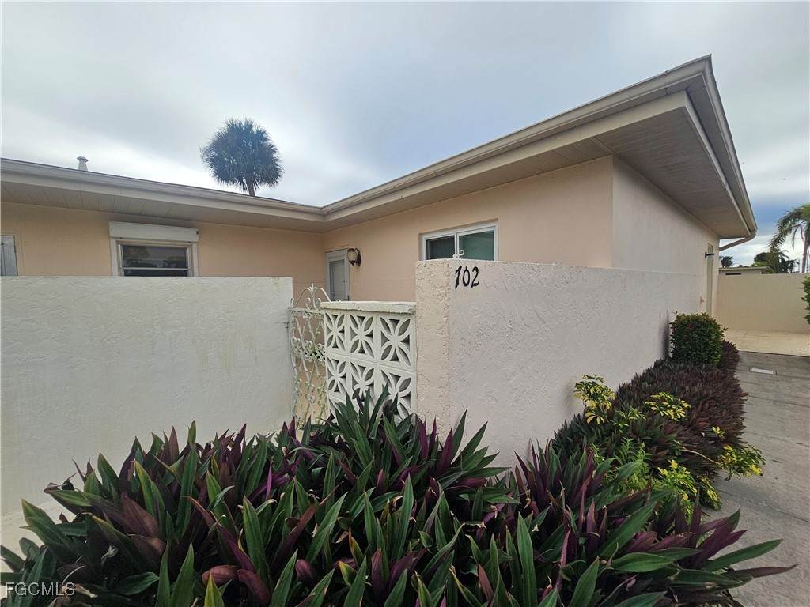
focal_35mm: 13
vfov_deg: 89.9
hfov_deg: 106.2
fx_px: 304
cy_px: 304
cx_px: 405
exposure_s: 1/1765
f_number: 2.2
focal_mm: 2.2
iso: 50
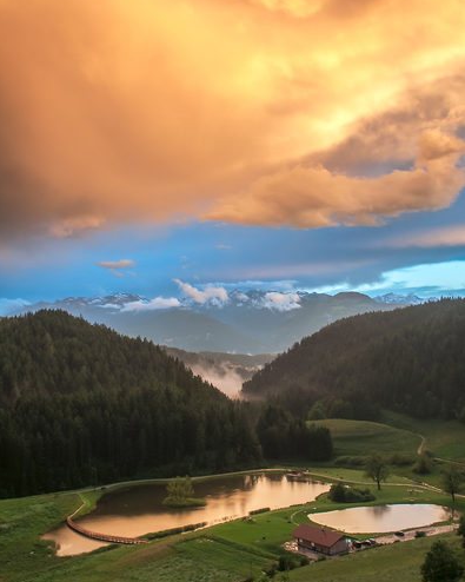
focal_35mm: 41
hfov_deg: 36.5
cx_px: 232
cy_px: 245
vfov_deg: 44.7
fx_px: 706
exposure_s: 1/10
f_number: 10
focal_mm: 24
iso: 100
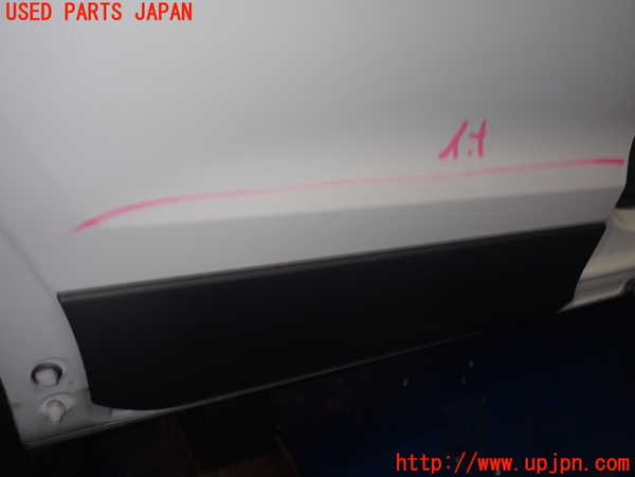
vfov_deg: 46.8
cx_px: 318
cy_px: 238
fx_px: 550
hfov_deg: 60.0
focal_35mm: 30
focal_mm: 5.4
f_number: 6.3
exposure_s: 1/30
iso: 250
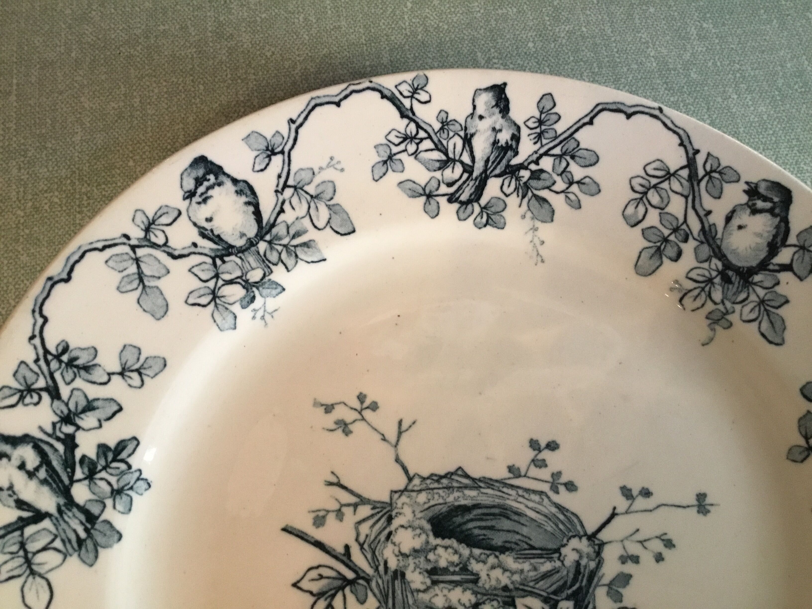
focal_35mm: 31
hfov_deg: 58.4
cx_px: 406
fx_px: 727
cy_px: 304
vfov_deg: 45.4
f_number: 2.4
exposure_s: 1/33
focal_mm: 3.3
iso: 200
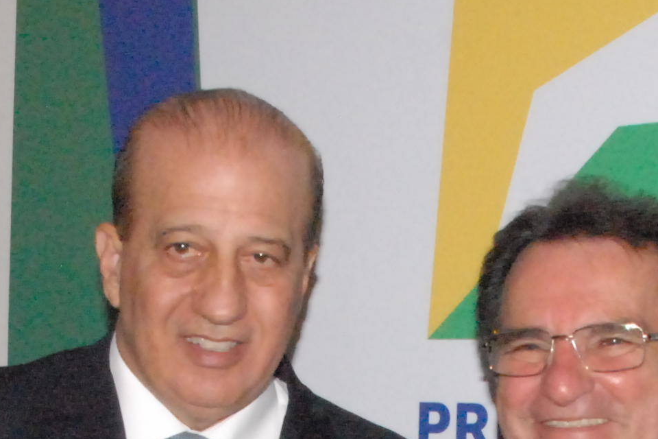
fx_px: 1992
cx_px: 451
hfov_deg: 18.7
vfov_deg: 12.0
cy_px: 650
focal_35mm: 109
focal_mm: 18
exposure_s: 1/60
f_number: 18
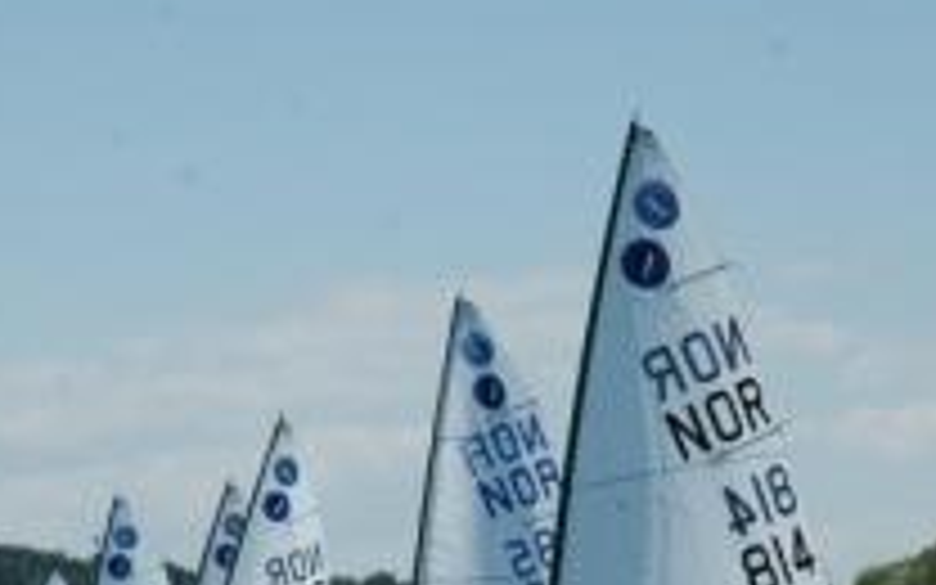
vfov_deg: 5.7
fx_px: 5867
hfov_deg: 9.1
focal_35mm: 230
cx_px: 544
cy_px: 648
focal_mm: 70
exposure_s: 1/400
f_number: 10
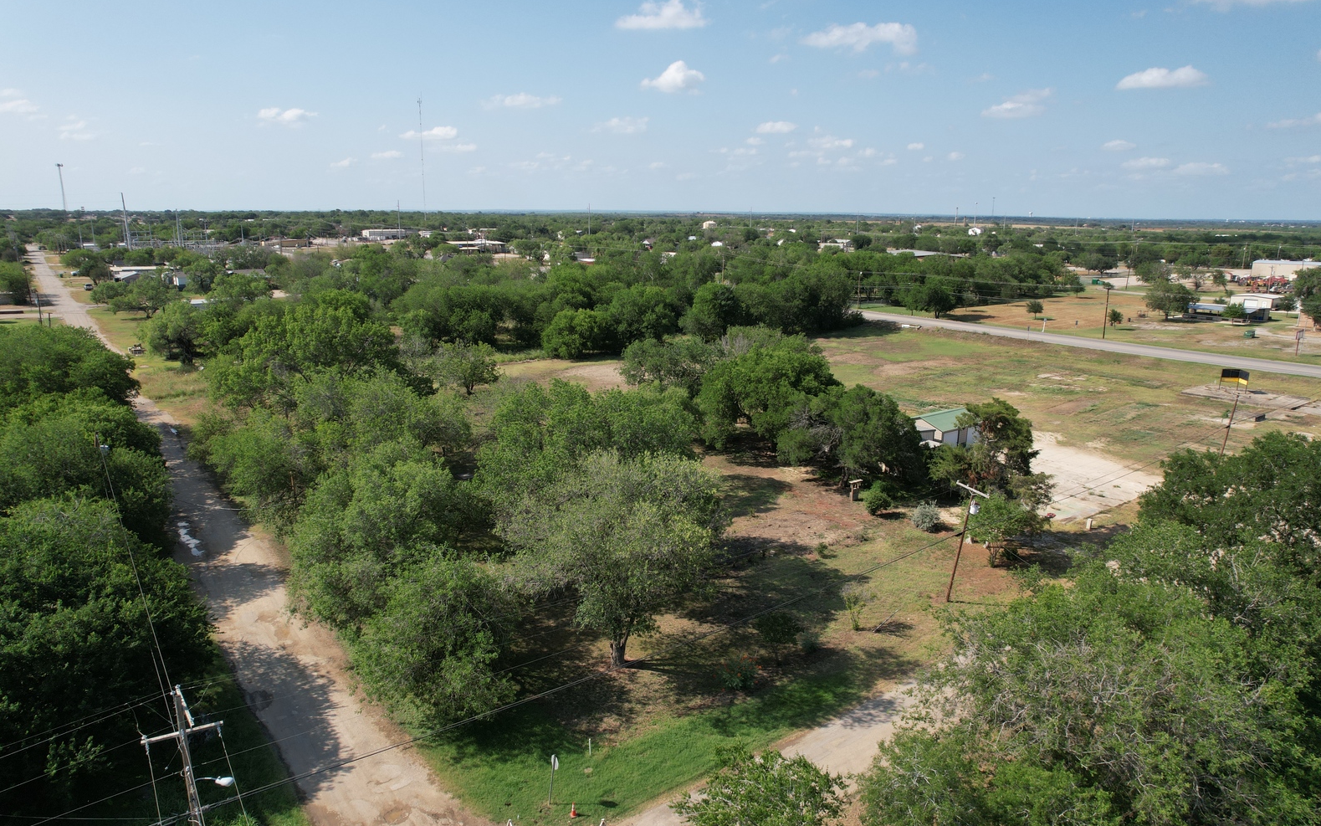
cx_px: 663
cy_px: 413
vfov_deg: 53.0
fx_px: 828
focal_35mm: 23
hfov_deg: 77.2
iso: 110
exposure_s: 1/2000
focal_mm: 8.38
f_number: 2.8
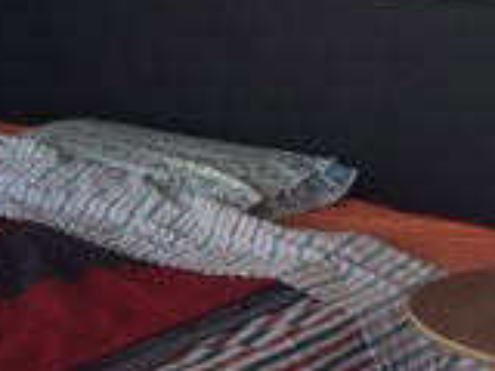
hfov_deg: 15.9
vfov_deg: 12.7
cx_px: -195
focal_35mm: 116
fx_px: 1659
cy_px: 309
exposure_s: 1/100
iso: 40
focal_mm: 4.15
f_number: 2.2
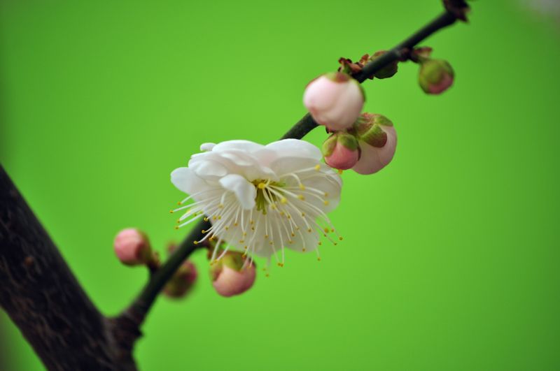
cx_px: 280
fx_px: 3961
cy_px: 186
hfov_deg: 8.1
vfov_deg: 5.4
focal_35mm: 255
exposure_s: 1/80
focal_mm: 170
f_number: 5
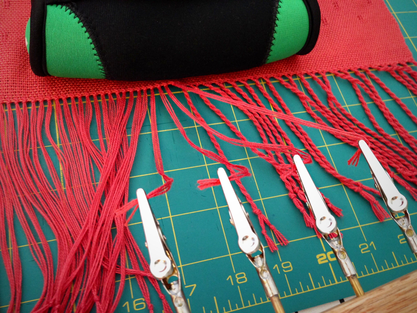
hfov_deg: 55.4
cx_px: 208
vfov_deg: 42.9
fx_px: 398
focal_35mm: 33
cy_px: 156
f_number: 2.4
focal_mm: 4.12
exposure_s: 1/20
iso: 160
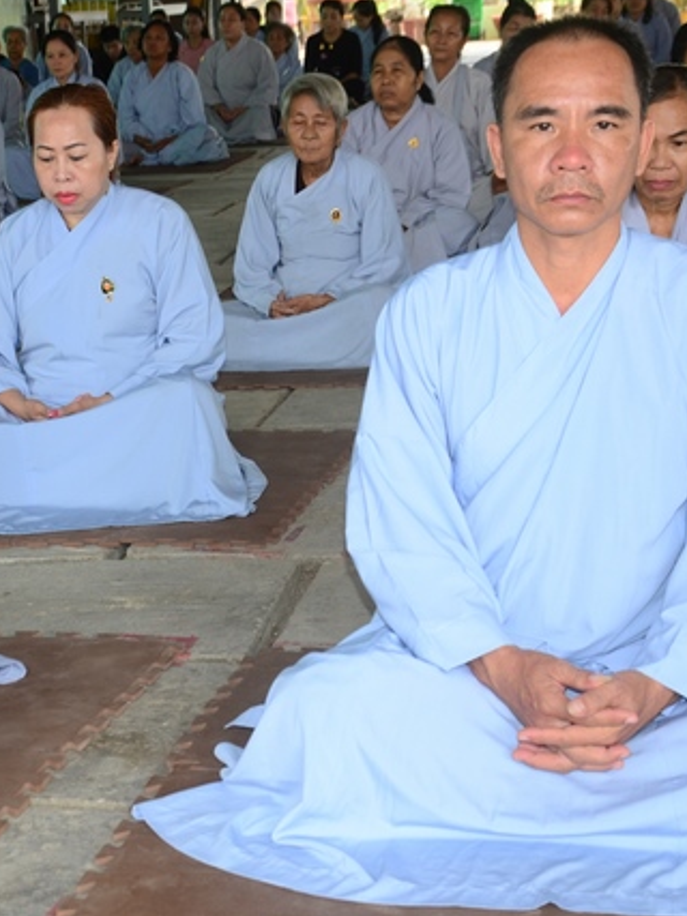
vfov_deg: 25.4
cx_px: 167
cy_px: 456
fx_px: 2031
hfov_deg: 19.1
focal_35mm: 77
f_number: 5.6
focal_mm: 35
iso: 400
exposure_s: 1/60
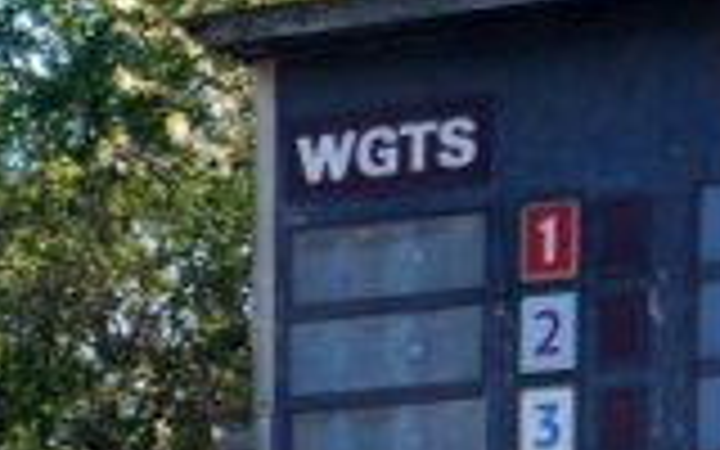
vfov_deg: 3.9
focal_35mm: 337
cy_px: 914
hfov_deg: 6.1
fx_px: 6614
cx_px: -680
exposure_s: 1/500
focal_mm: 55
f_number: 5.3
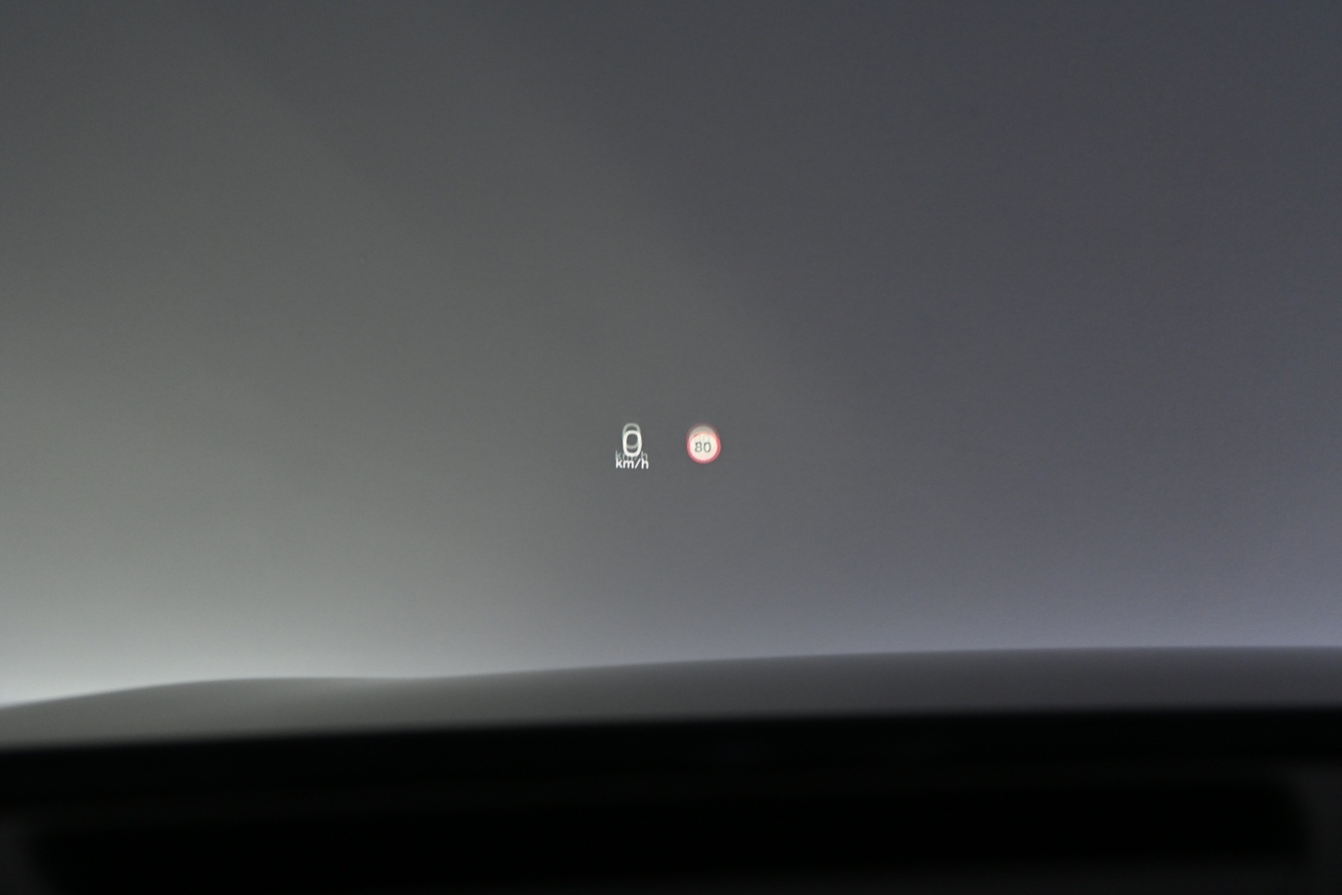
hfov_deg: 27.0
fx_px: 2796
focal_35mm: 75
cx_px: 671
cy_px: 448
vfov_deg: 18.2
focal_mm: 50
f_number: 6.3
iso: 800
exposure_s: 1/125
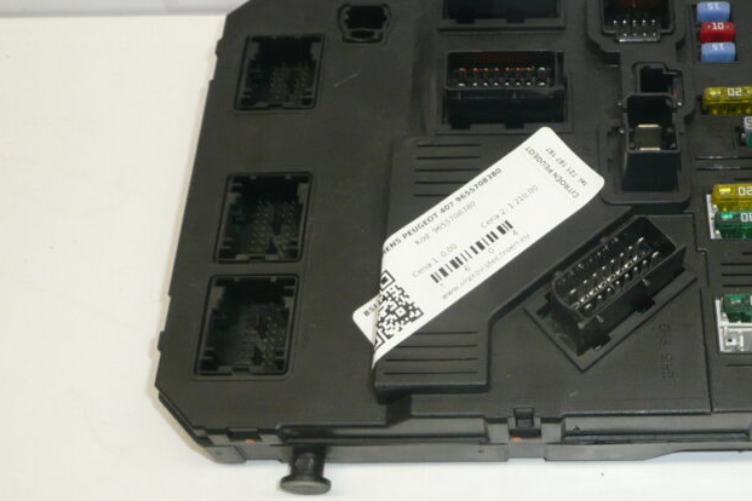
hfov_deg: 40.4
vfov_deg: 28.0
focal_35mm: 48
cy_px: 195
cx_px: 527
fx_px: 1003
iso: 100
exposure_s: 1/60
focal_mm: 4.6
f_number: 3.3
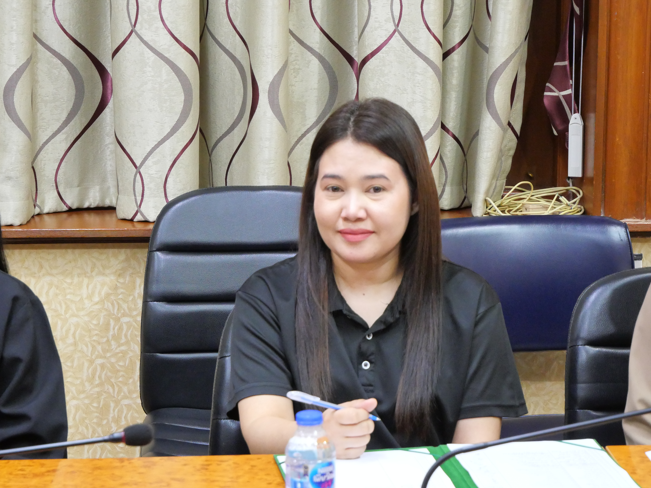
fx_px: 2200
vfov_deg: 12.7
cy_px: 244
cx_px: 341
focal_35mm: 117
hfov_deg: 16.8
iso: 3200
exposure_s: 1/20
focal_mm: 52
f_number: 5.6
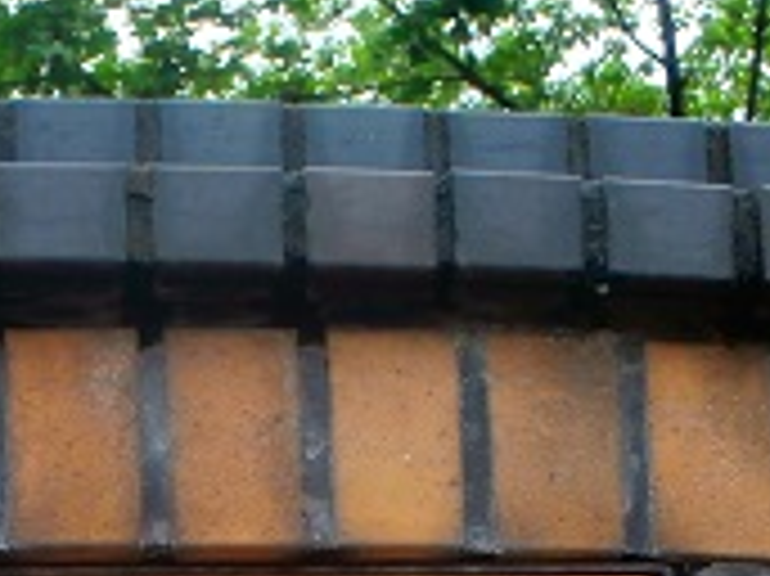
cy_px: 972
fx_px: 4735
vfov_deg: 6.8
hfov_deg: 9.3
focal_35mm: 213
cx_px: 198
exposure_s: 1/100
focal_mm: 10.11
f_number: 4.5
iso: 100
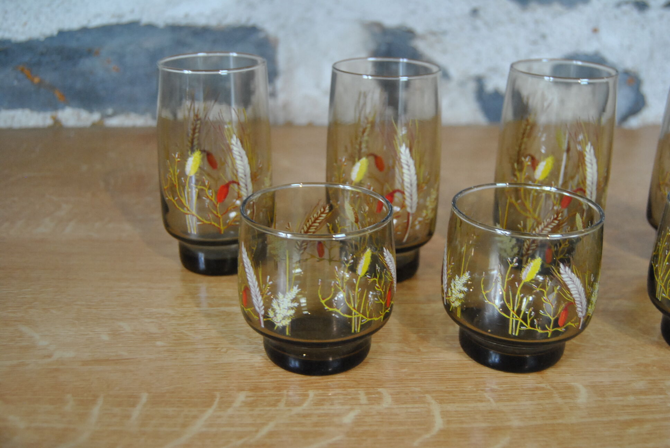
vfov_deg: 32.0
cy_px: 224
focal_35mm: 42
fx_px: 783
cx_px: 335
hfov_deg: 46.3
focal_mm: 28
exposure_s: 1/30
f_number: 4
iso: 800
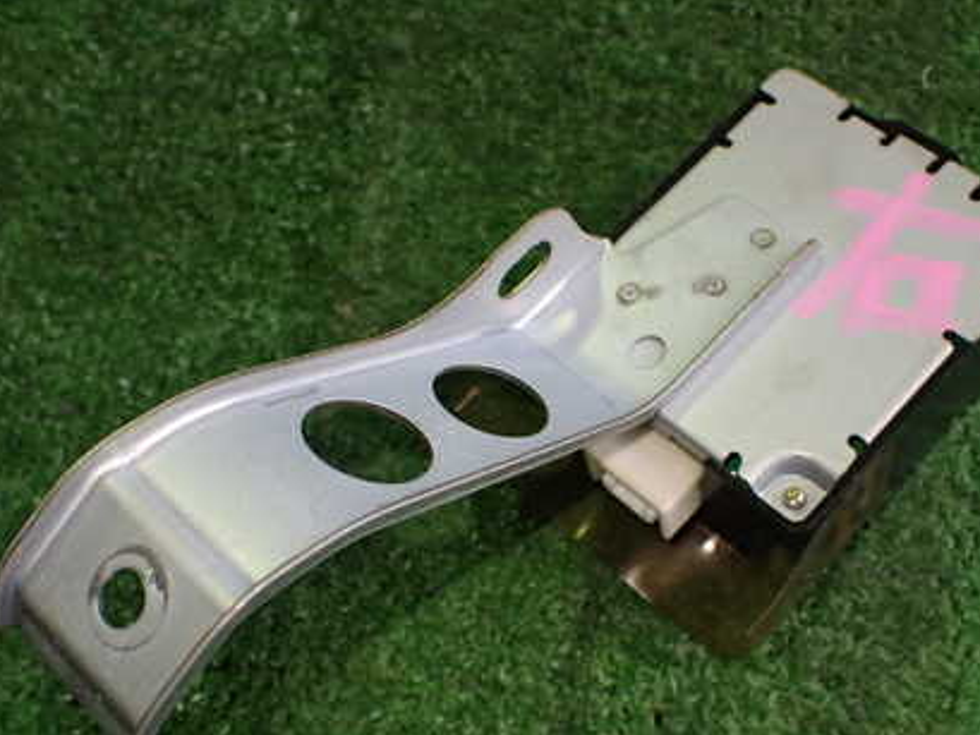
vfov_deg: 32.8
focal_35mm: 44
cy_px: 455
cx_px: 587
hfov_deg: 42.7
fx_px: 1246
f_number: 2.3
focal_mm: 5.4
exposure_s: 1/125
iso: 400
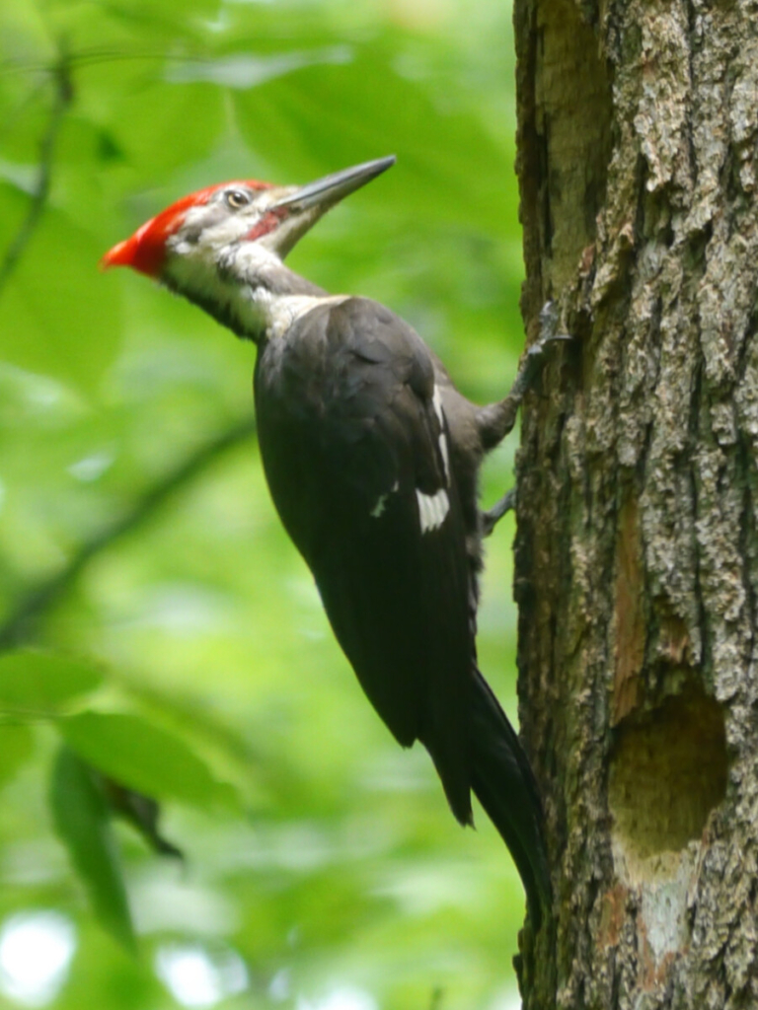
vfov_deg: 3.3
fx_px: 17518
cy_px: 505
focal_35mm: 600
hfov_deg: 2.5
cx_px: 379
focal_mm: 300
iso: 400
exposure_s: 1/50
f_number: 5.6
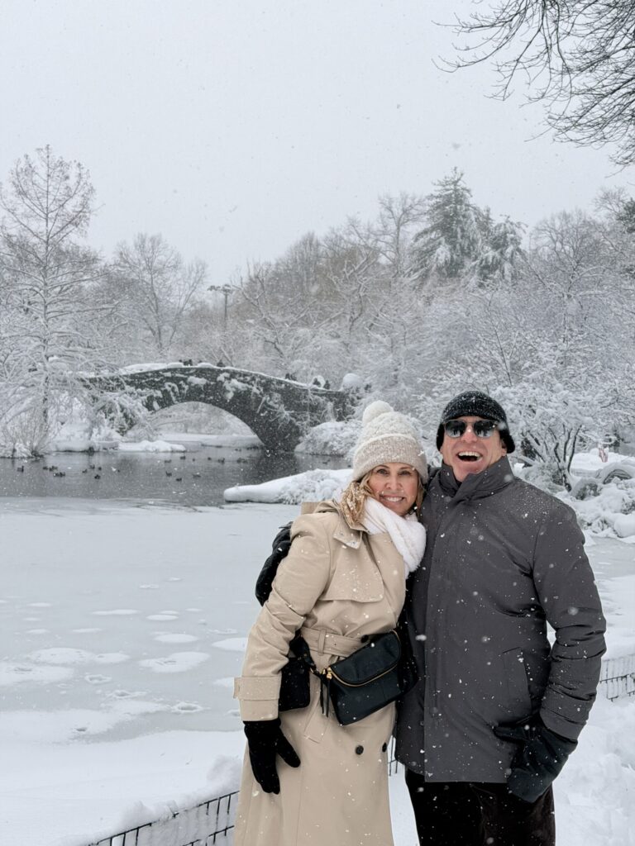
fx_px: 1174
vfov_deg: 39.7
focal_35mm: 48
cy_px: 423
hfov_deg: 30.3
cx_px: 318
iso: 64
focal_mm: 6.76
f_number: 1.78
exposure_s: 1/2208
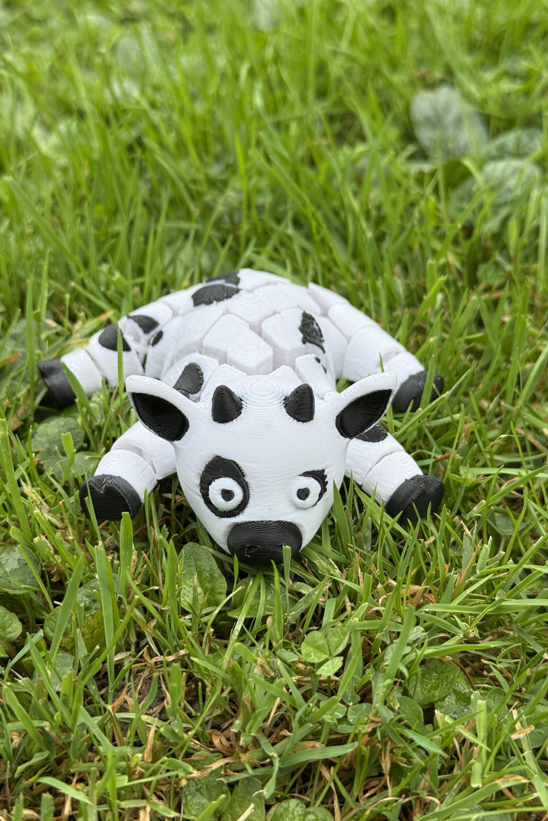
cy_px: 410
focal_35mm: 50
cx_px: 268
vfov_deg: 39.6
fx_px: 1142
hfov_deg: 27.0
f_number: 1.78
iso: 64
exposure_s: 1/1116
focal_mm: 6.76
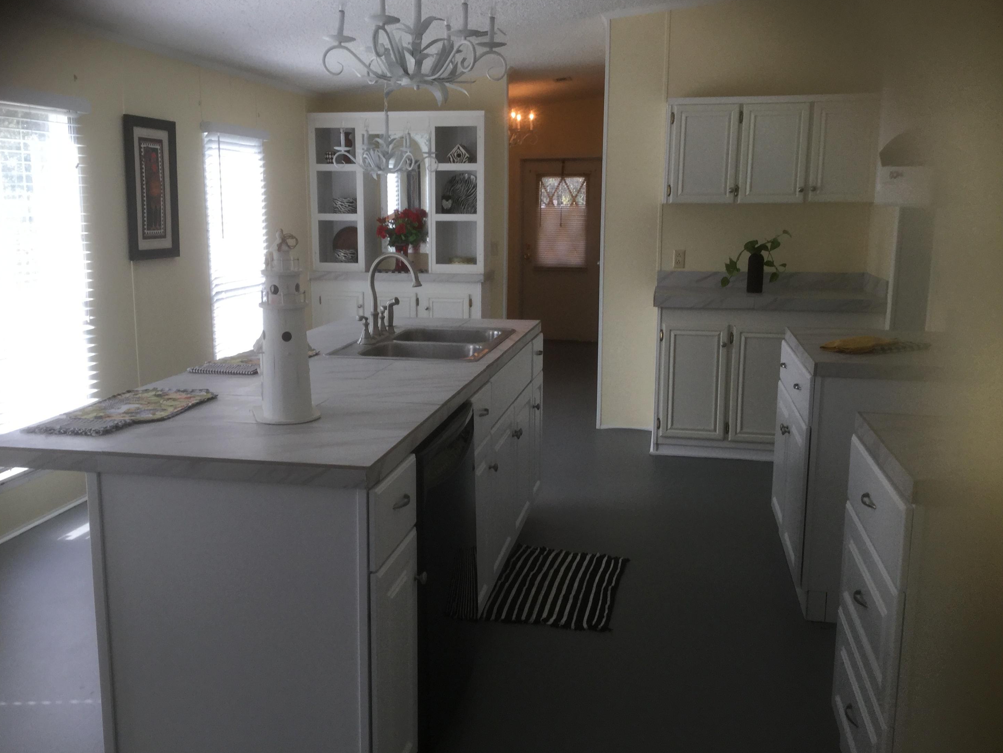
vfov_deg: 44.2
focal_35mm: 32
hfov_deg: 56.8
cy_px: 367
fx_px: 927
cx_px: 486
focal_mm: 3.3
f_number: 2.4
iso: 32
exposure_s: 1/120
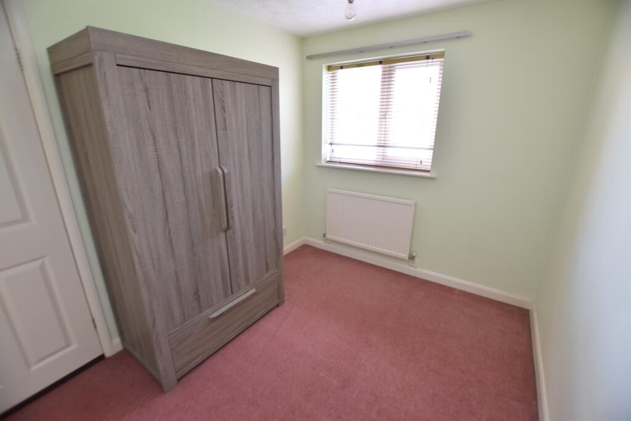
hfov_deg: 100.4
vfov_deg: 77.3
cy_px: 210
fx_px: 263
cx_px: 316
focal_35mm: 15
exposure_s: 1/15
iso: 320
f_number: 3.5
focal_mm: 10
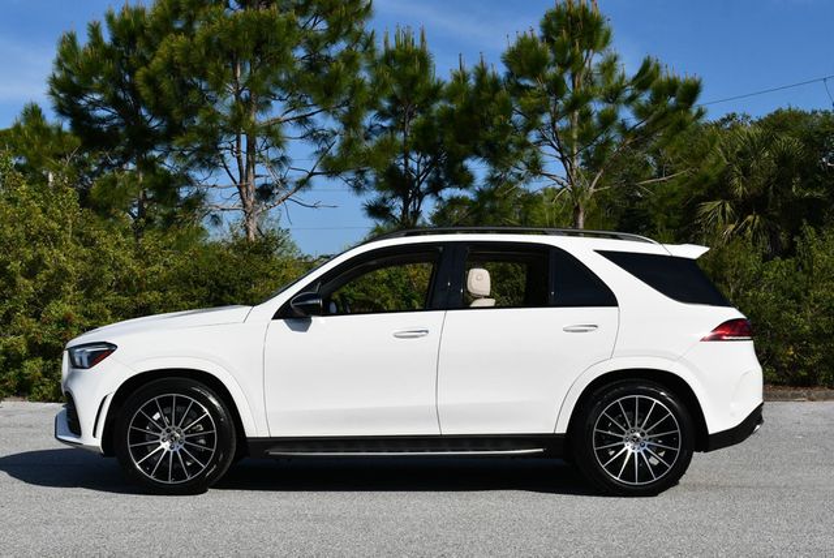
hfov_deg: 38.2
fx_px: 1206
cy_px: 279
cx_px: 417
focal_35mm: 52
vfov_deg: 26.0
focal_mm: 26
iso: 100
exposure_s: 1/320
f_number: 9
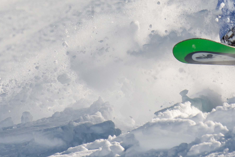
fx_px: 3898
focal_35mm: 597
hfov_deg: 3.5
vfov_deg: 2.3
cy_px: -151
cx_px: 144
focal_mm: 145
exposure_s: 1/2000
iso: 160
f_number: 8
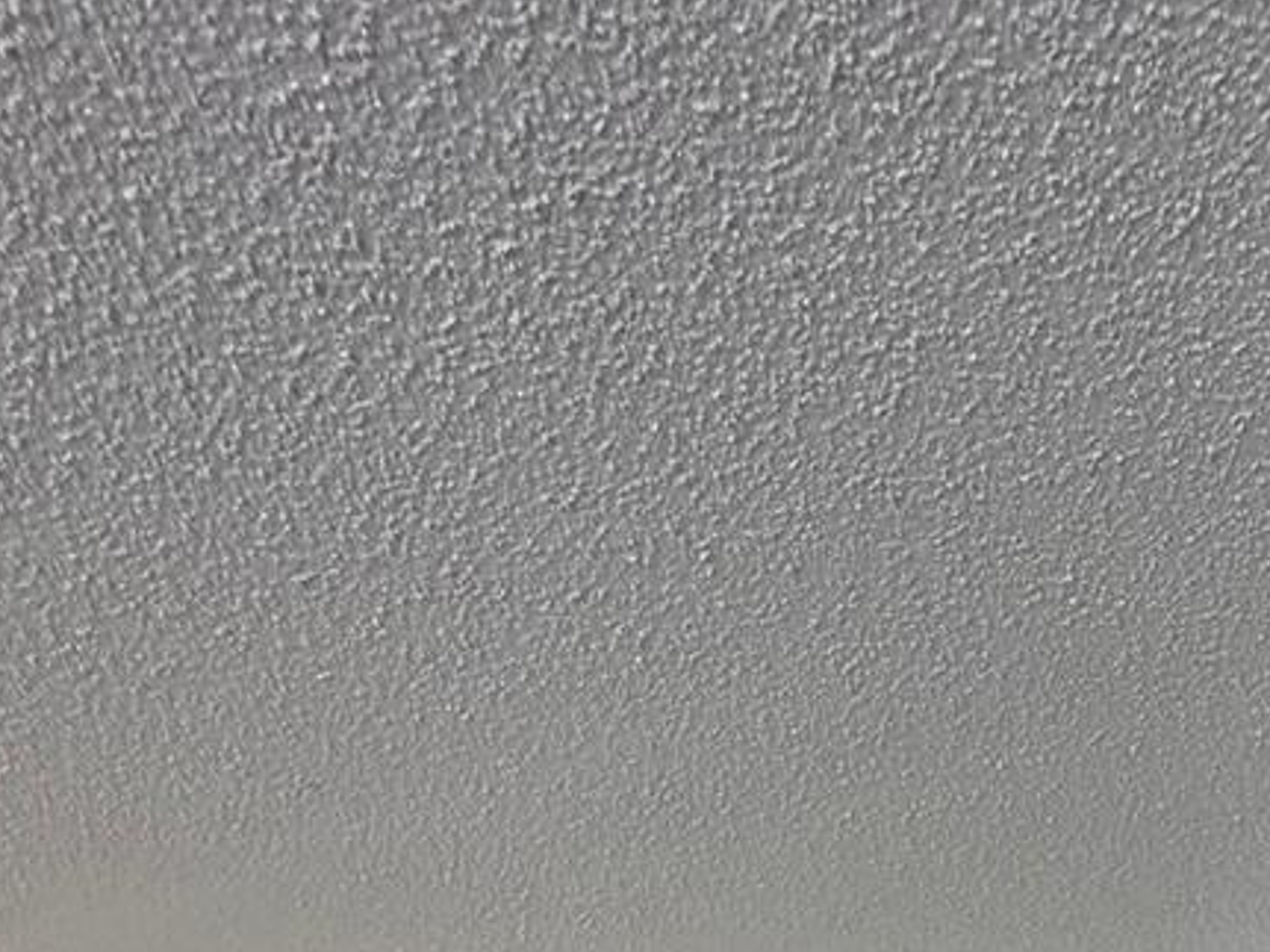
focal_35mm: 39
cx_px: 1096
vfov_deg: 25.0
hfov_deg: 44.4
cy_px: 1524
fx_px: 1430
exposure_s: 1/120
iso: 320
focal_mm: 2.22
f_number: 2.2
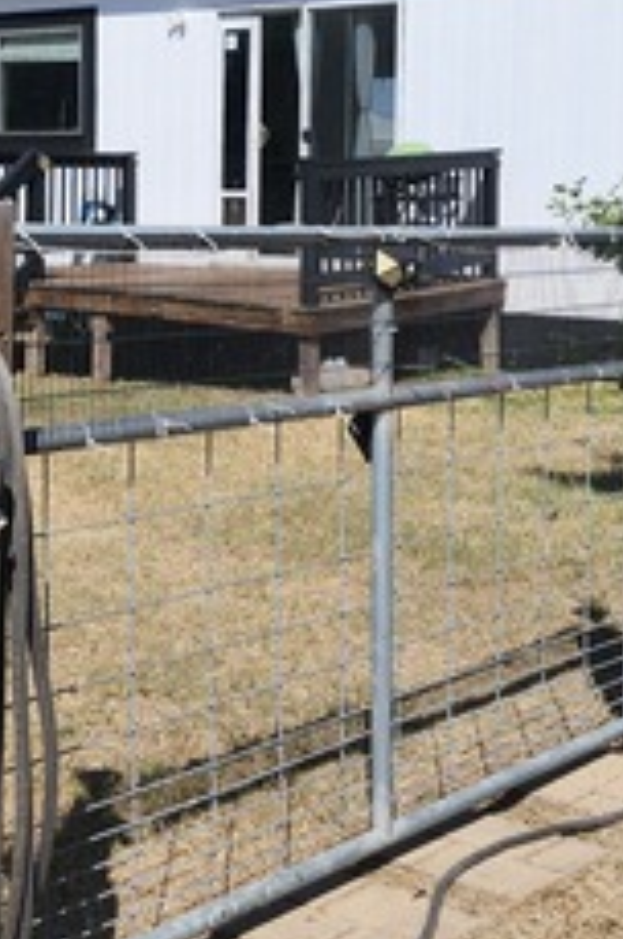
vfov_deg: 29.8
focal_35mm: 67
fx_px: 1744
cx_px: 184
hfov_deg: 20.1
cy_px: 291
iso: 25
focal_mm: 5.54
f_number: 1.8
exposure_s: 1/2635
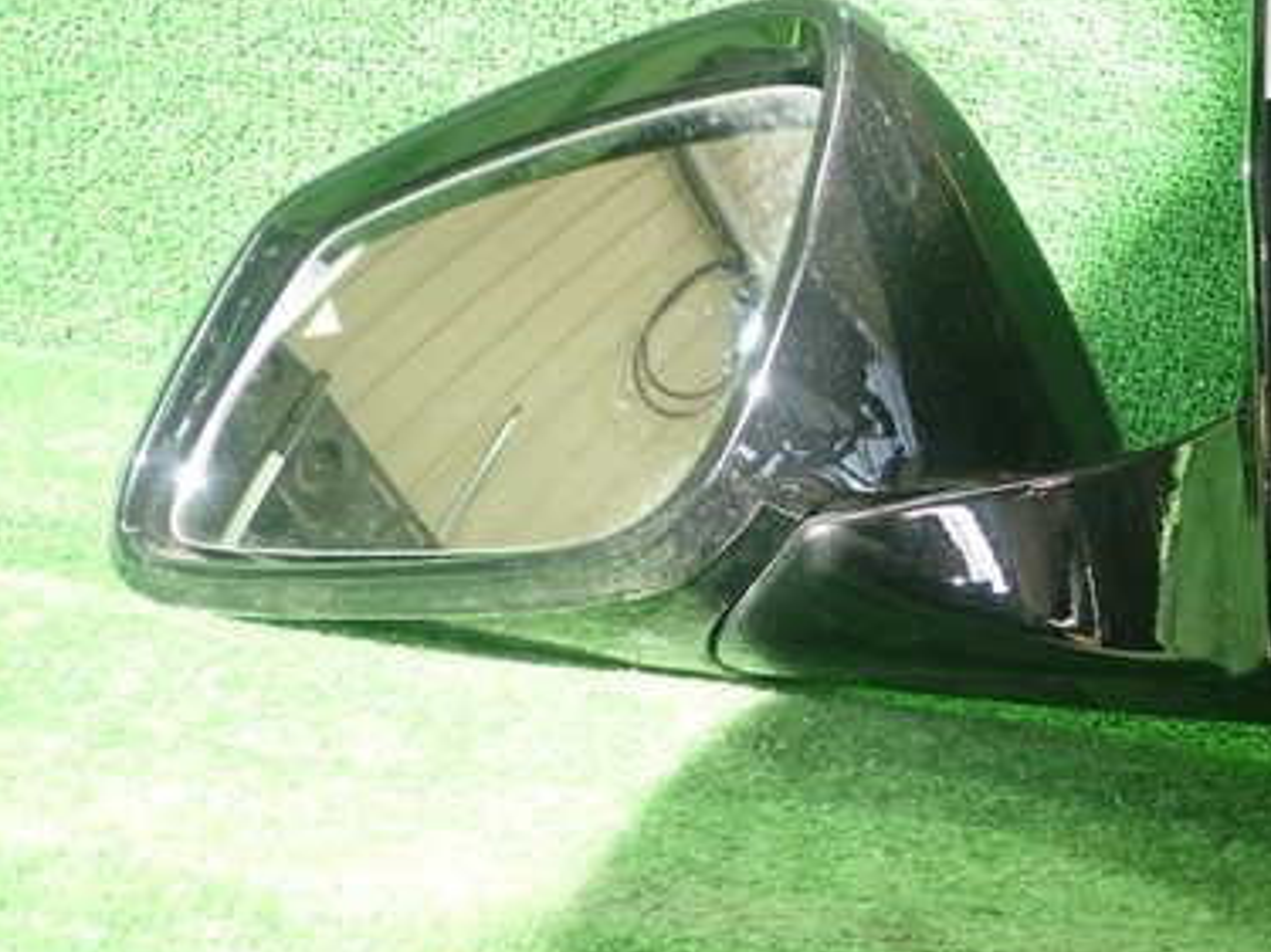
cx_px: 1007
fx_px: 1762
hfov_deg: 38.3
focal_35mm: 48
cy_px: 454
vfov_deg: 30.2
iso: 320
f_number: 2.3
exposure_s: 1/125
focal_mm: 5.5
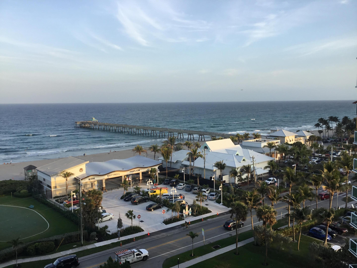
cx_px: 178
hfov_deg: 58.4
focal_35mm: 31
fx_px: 320
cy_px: 134
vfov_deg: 45.4
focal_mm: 3.3
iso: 25
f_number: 2.4
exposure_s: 1/338
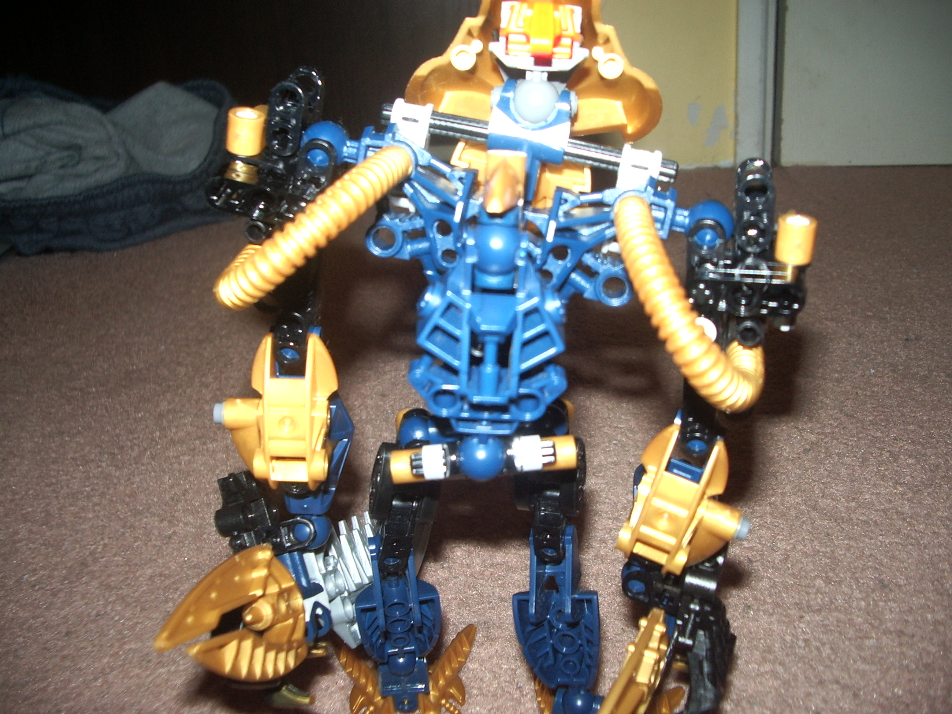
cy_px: 357
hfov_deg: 52.6
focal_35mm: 35
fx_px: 963
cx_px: 476
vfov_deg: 40.7
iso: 100
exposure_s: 1/40
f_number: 2.6
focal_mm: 5.8
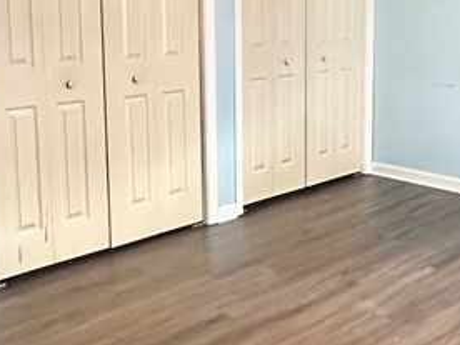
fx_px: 691
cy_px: 93
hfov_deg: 35.9
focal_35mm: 52
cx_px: 352
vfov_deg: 27.7
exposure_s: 1/60
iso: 400
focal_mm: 2.22
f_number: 2.2
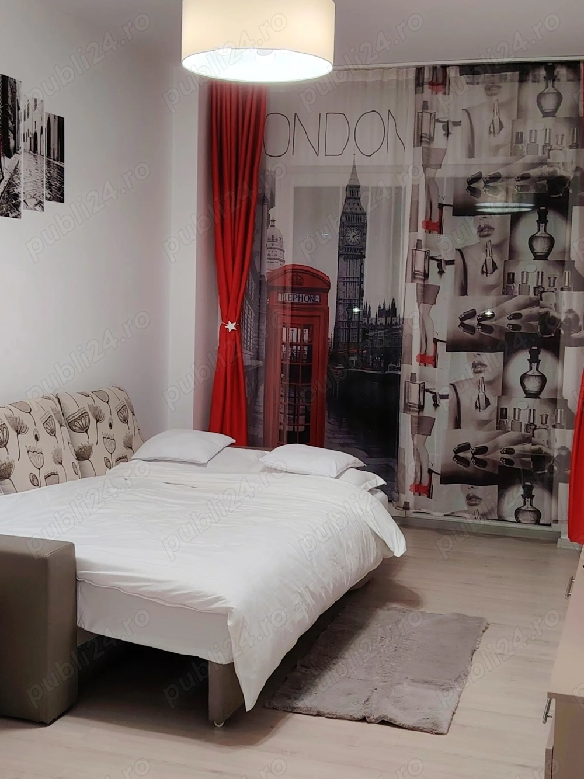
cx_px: 292
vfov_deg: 39.7
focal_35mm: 48
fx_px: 1080
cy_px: 390
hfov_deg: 30.3
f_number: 1.75
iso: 222
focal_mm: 5.25
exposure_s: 1/33.3
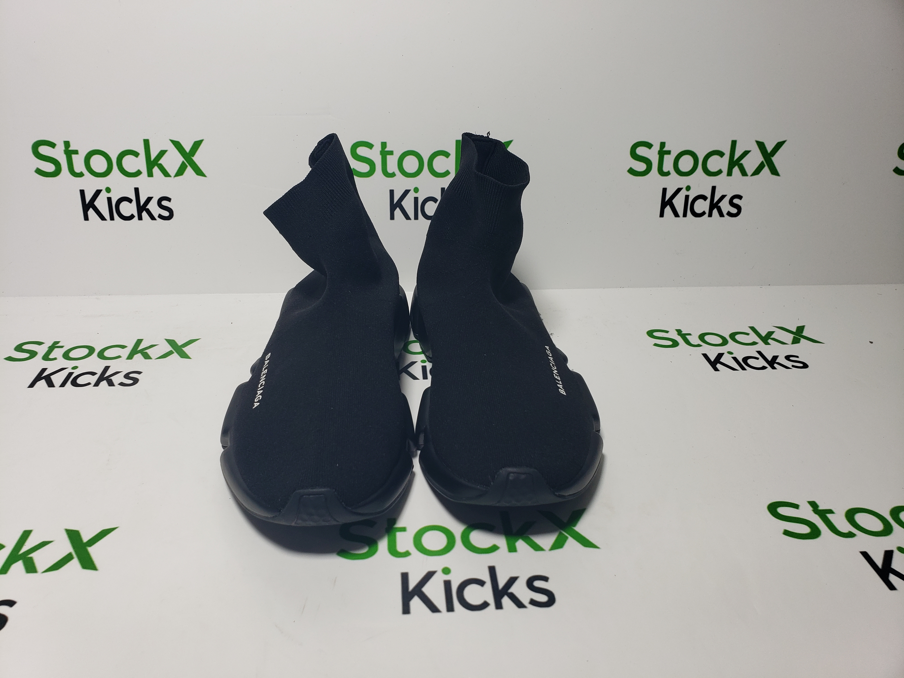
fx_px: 679
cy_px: 339
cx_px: 452
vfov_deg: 53.1
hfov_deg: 67.3
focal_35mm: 26
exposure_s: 1/235
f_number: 2.4
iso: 50
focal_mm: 4.3
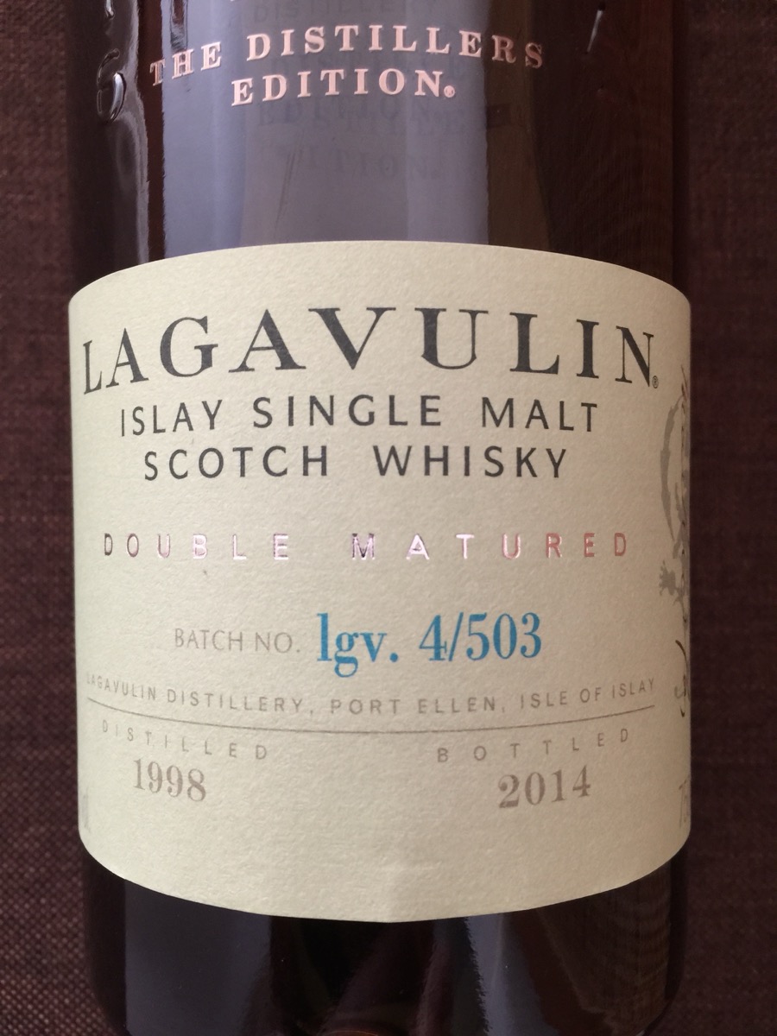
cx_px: 388
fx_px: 868
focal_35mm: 29
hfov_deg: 48.2
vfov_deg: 61.7
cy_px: 518
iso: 40
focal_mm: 4.15
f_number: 2.2
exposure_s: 1/15
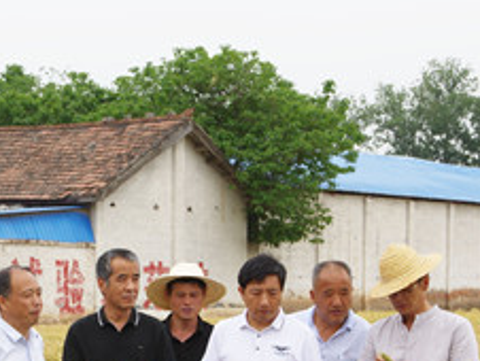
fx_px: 1805
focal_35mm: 130
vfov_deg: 11.3
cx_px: 102
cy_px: 393
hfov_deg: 15.1
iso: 100
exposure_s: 1/100
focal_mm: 34
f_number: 7.1
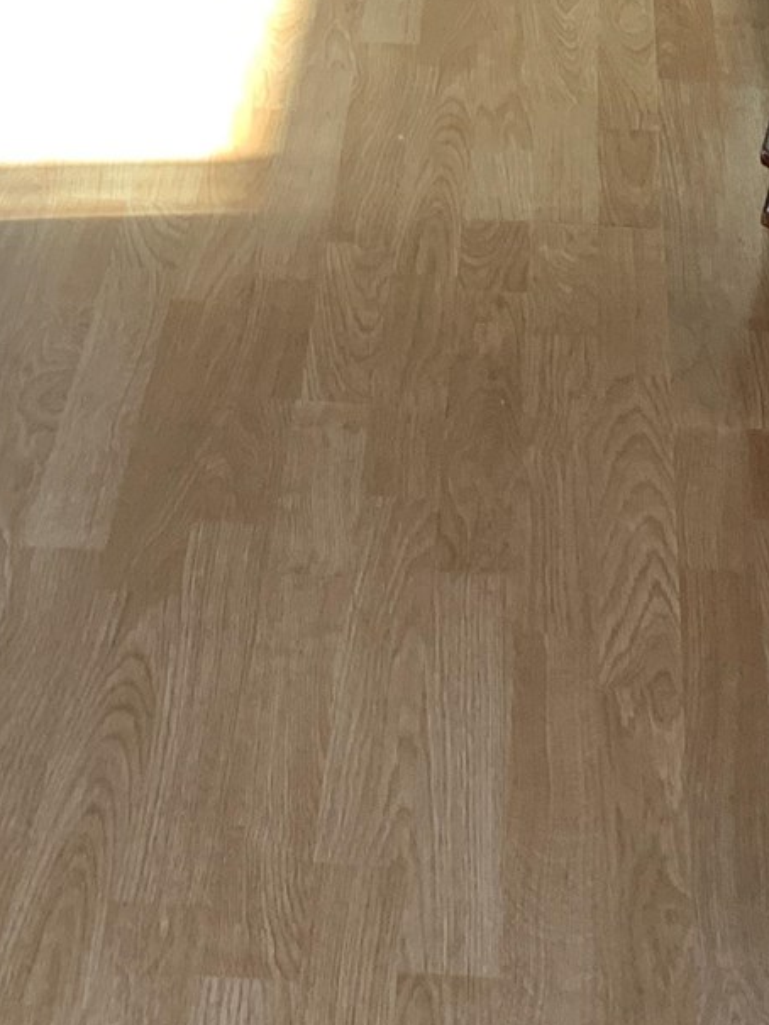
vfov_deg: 17.9
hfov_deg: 14.9
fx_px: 2931
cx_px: 606
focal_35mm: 99
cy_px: -485
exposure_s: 1/68
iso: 100
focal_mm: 4.25
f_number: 1.8
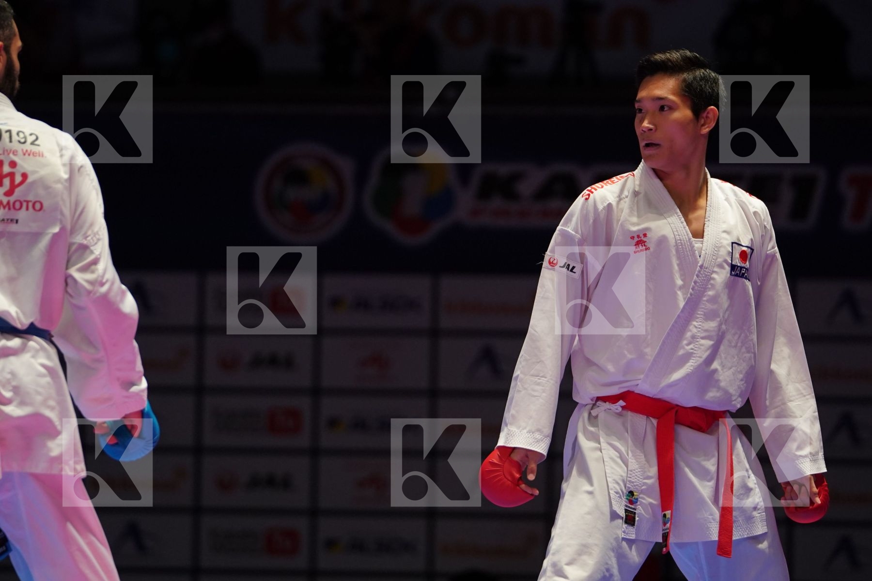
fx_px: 5886
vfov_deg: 5.7
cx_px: 436
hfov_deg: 8.5
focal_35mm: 243
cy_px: 290
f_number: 2.8
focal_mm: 162
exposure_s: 1/1000
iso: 1600
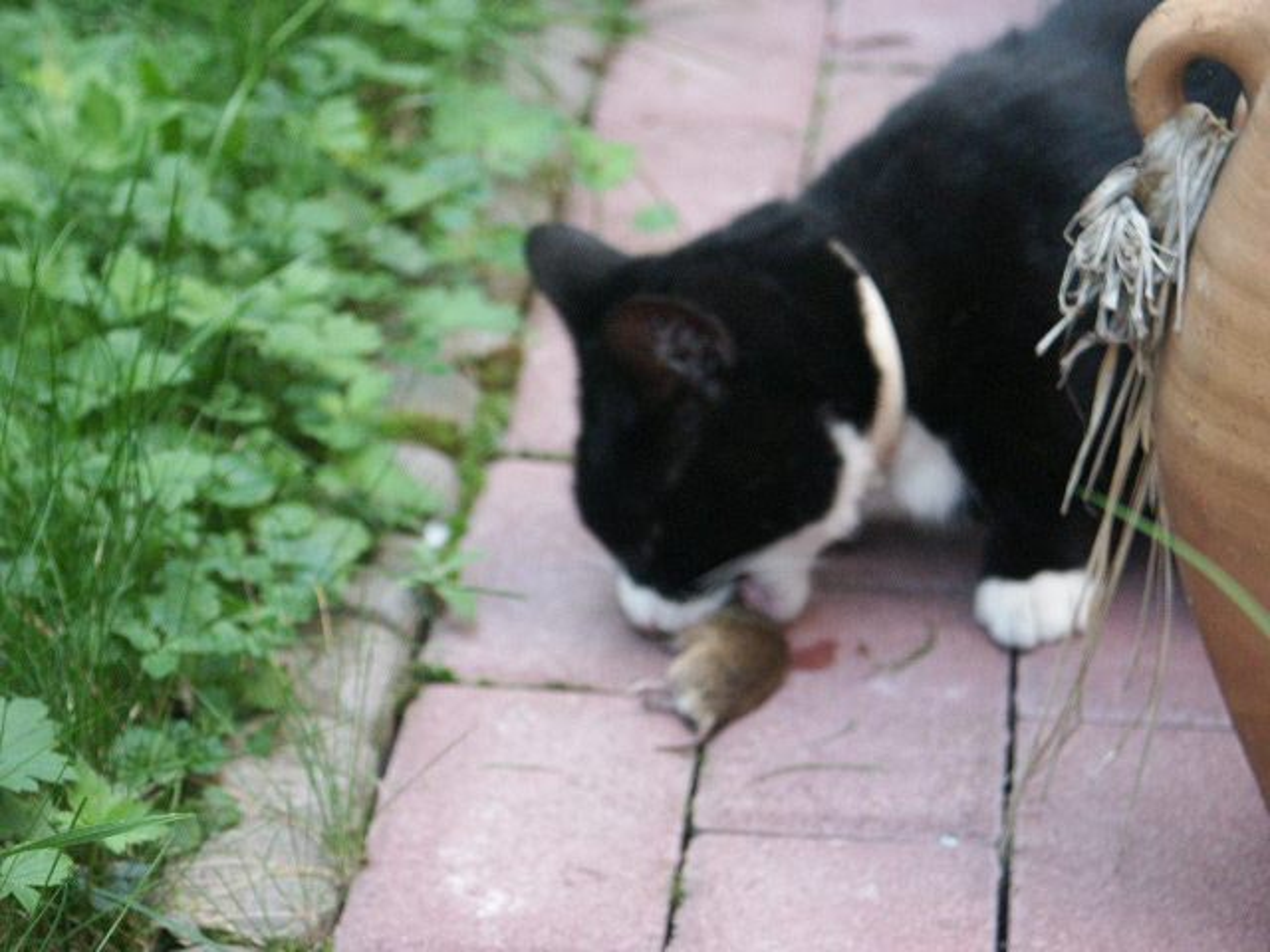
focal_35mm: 138
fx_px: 5063
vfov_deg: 10.7
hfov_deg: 14.3
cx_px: 635
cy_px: 476
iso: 200
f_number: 3.5
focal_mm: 34.87
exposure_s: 1/60
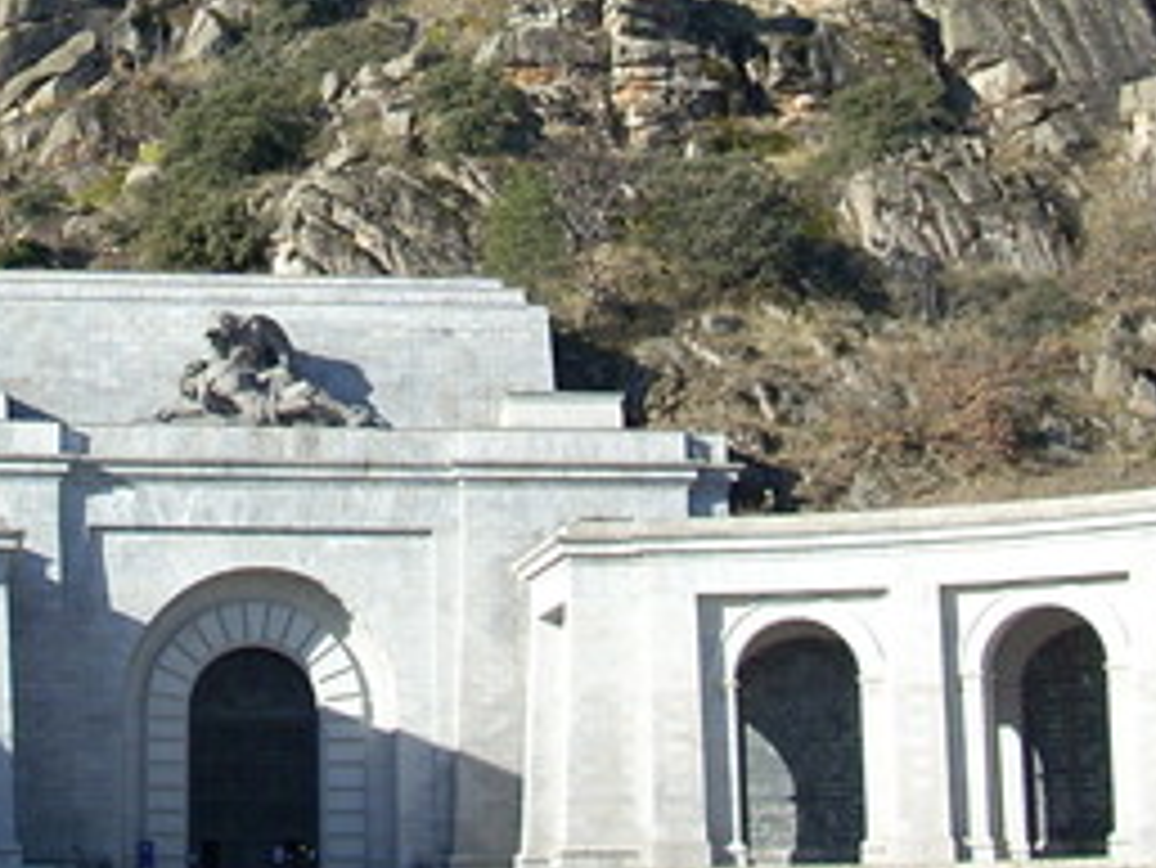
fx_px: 3074
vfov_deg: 15.5
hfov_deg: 21.0
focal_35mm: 92
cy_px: -162
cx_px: 184
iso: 64
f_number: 2.8
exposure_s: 1/648
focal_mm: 6.2
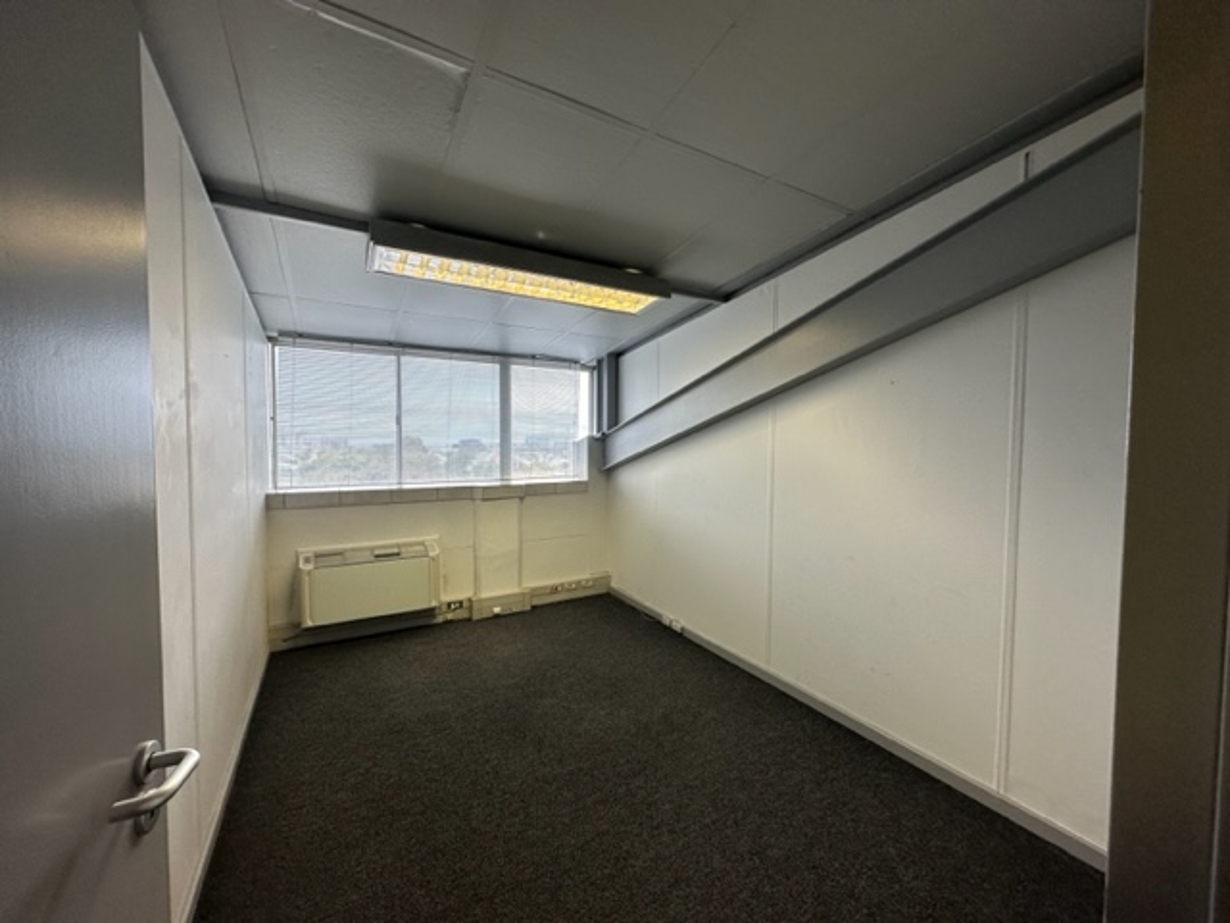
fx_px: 497
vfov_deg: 85.7
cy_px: 462
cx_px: 615
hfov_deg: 102.1
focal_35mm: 14
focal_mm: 2.22
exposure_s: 1/100
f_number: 2.2
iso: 64
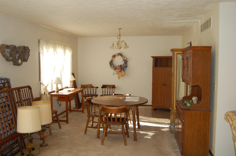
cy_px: 78
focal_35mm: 33
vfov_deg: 39.8
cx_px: 118
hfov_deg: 57.3
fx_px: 216
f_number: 3.8
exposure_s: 1/400
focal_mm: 22
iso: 400
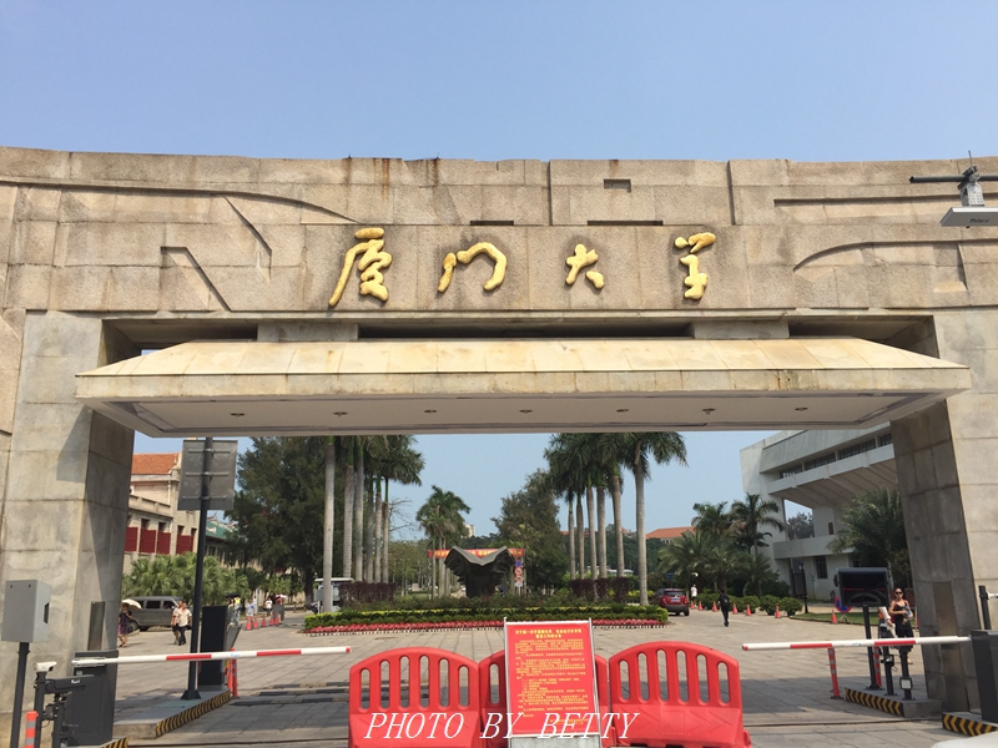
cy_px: 374
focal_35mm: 29
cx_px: 499
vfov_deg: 48.2
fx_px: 836
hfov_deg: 61.7
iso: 32
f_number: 2.2
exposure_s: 1/2198
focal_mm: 4.15
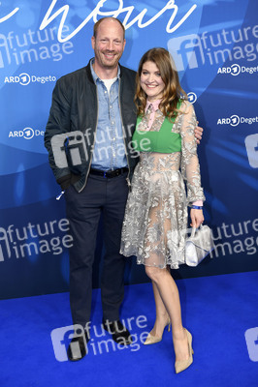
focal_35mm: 44
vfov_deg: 44.5
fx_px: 474
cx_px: 129
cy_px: 194
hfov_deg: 30.5
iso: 800
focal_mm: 44
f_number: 4
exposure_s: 1/250
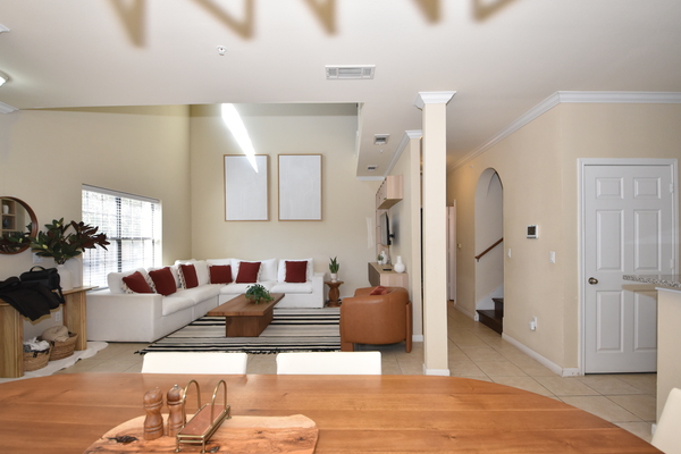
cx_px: 343
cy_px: 237
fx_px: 303
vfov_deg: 73.7
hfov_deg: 96.7
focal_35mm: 16
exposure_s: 1/200
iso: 720
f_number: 5
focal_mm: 10
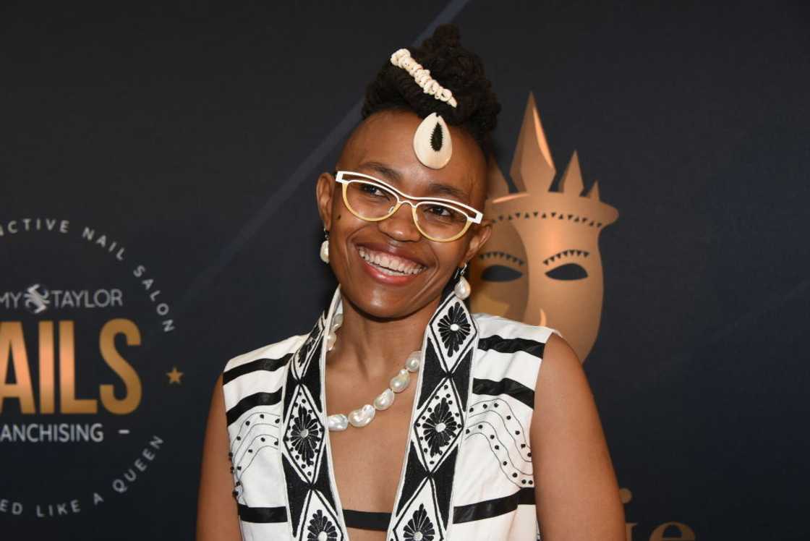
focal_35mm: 70
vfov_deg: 19.5
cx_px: 405
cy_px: 270
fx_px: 1576
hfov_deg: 28.8
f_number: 7.1
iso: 1000
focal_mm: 70
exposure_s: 1/100
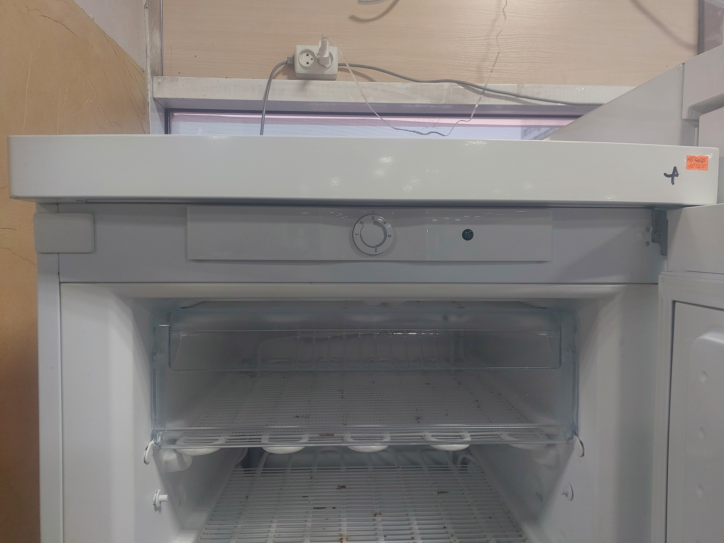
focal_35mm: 23
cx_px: 362
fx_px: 481
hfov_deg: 73.9
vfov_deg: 58.9
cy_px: 272
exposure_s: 1/50
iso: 160
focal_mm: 5.06
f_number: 1.8
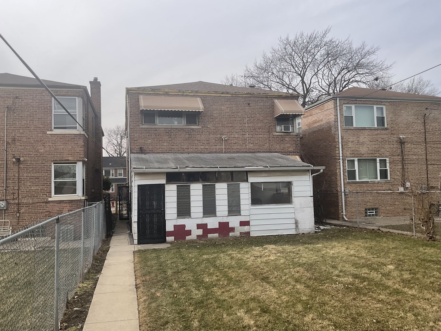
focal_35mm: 29
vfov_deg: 48.2
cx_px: 220
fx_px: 369
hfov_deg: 61.7
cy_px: 166
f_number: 1.8
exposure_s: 1/1730
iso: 16
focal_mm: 3
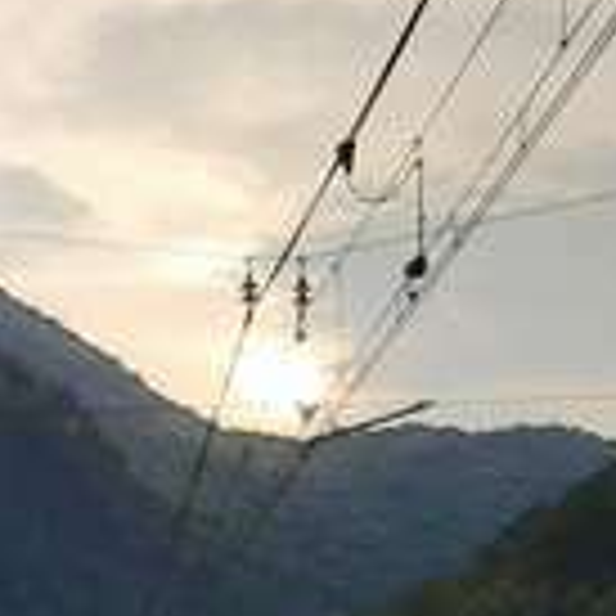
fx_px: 2597
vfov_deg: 13.2
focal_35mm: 129
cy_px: 724
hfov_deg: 12.3
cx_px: -513
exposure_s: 1/238
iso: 40
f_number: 1.7
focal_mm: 3.92
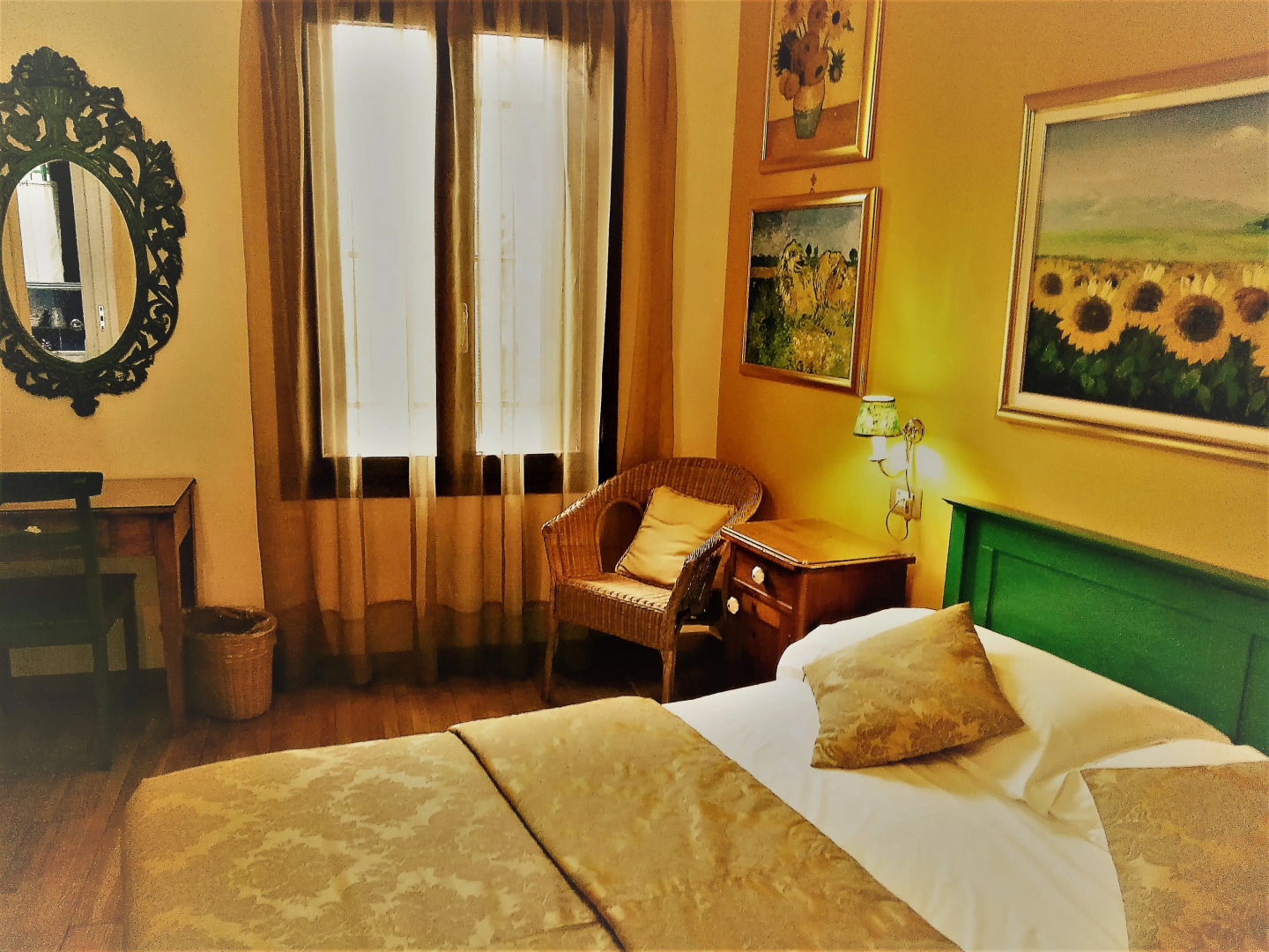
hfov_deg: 63.4
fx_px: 1026
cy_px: 476
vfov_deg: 49.7
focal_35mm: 28
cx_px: 634
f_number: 2
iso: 225
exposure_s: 1/33
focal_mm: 2.96
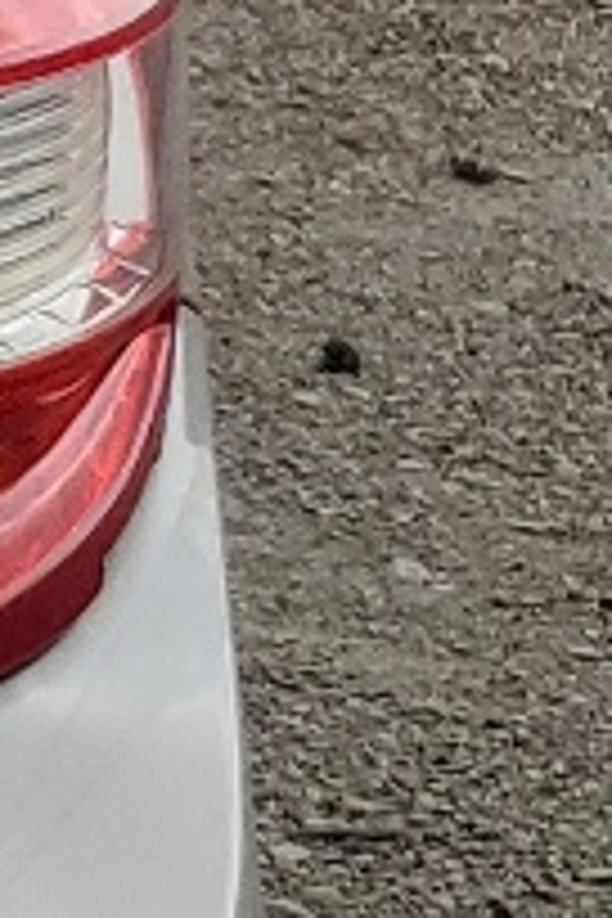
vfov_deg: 9.7
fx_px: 5406
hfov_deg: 4.9
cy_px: 342
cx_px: -2822
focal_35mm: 212
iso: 50
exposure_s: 1/2500
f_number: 1.5
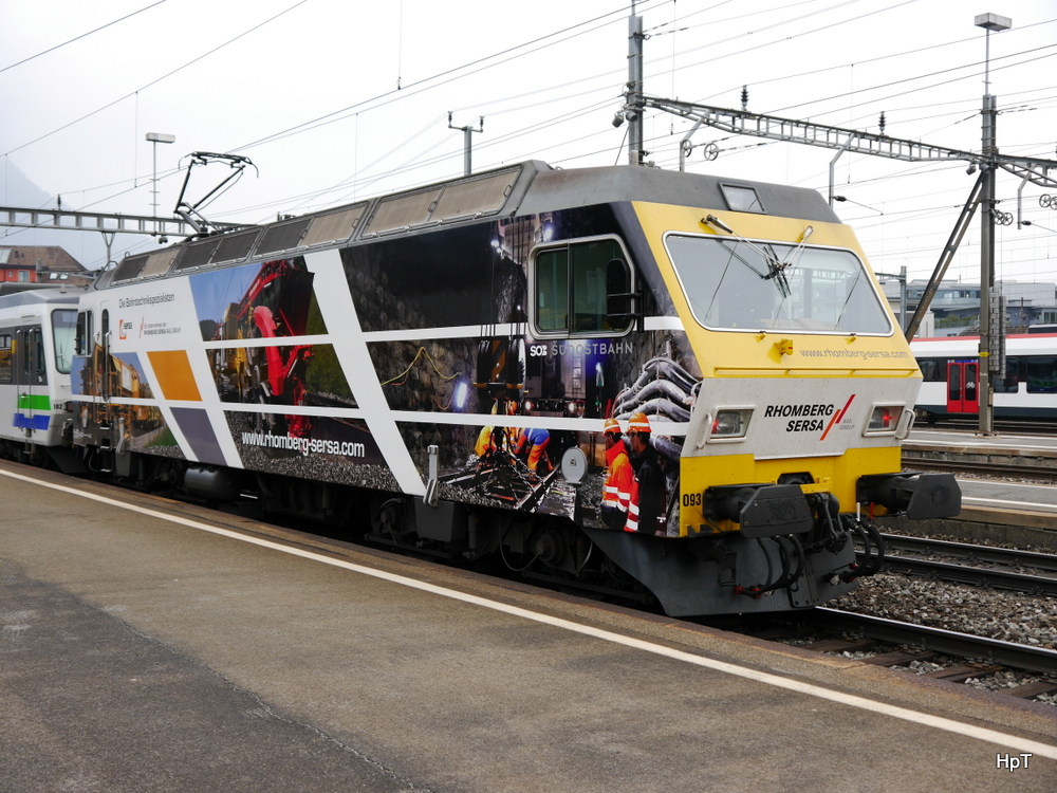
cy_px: 396
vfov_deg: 34.3
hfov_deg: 44.8
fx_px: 1282
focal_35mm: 42
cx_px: 528
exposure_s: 1/160
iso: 160
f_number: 5
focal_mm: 21
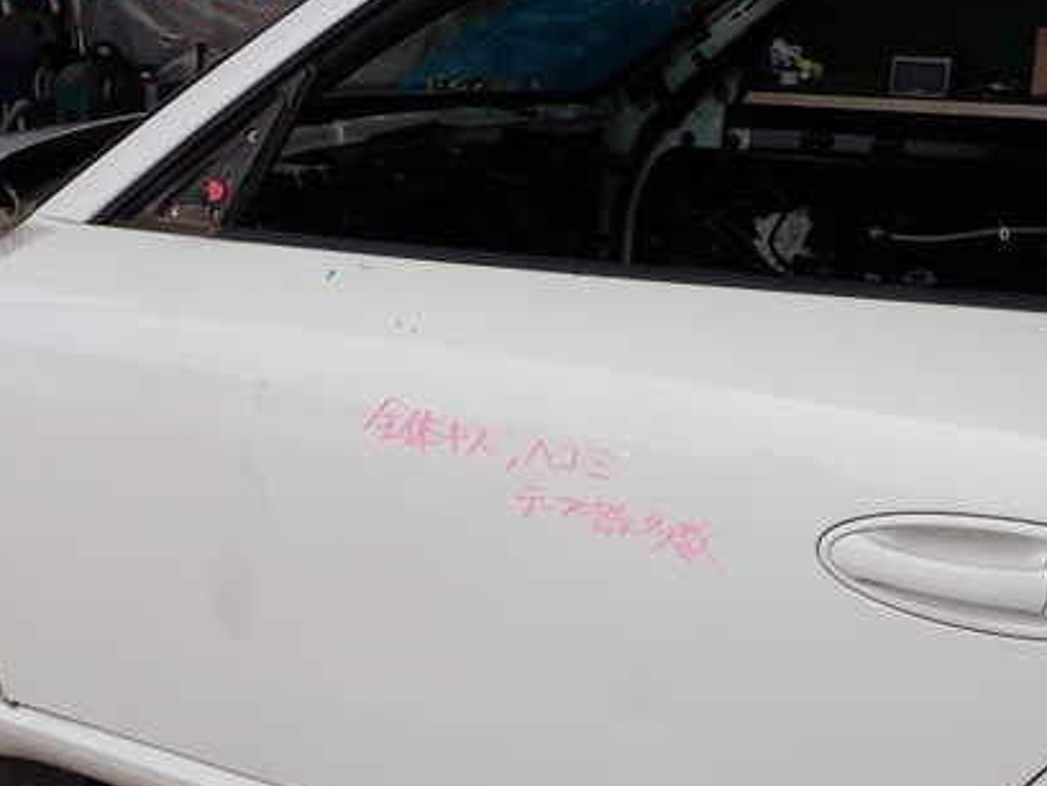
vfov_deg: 32.6
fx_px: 1331
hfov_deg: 42.9
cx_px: 579
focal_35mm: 44
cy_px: 520
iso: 100
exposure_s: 1/160
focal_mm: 5.4
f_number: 9
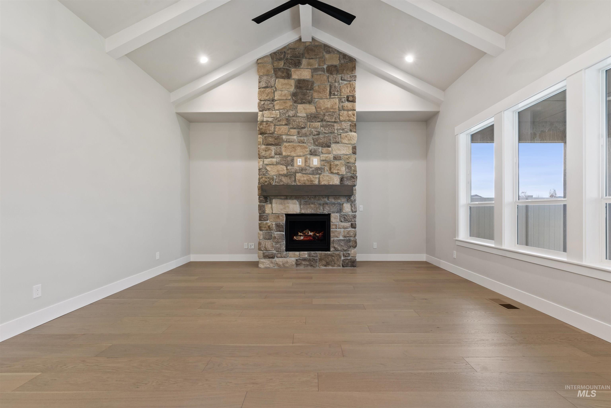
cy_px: 204
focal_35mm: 15
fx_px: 255
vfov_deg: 77.4
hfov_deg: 100.4
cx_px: 306
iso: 320
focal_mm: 15
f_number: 6.3
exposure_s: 1/2.5
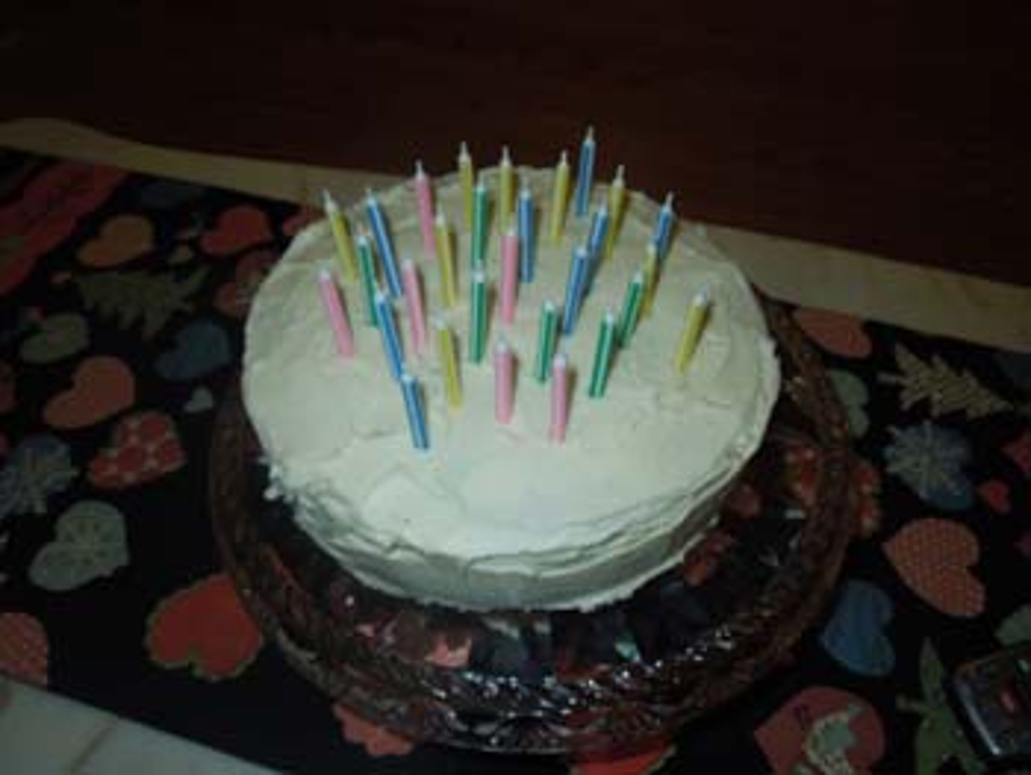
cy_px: 388
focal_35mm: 28
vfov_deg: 49.8
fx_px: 835
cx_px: 516
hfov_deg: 63.4
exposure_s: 1/30
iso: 100
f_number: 3.5
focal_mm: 5
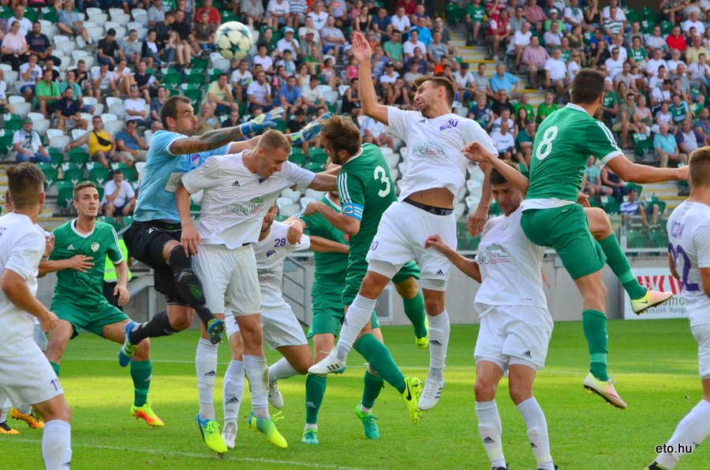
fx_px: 3985
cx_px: 355
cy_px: 235
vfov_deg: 6.8
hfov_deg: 10.2
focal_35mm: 202
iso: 640
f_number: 7.1
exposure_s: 1/640
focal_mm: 135
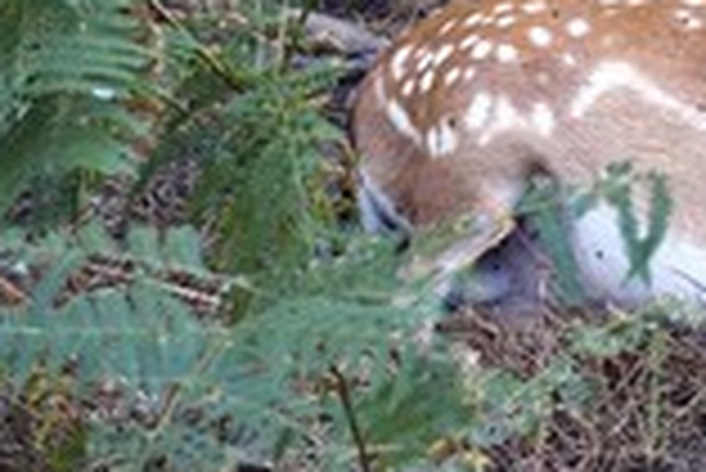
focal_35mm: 535
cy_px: -108
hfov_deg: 3.8
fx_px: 10501
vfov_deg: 2.6
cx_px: 818
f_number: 5.6
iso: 1600
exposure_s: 1/160
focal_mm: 200
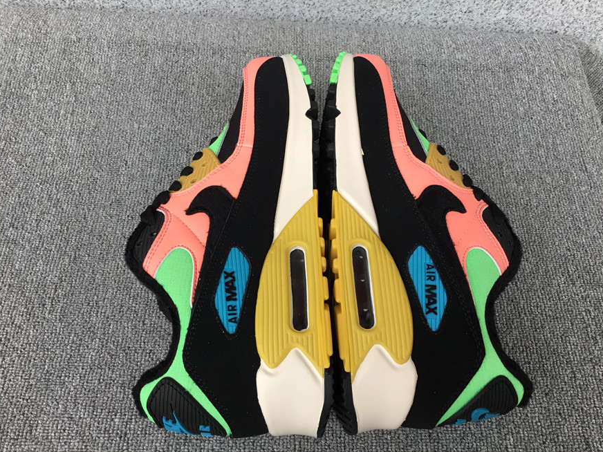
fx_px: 557
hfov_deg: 56.8
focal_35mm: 32
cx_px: 304
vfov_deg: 44.2
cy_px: 230
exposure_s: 1/100
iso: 50
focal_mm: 3.3
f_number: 2.4
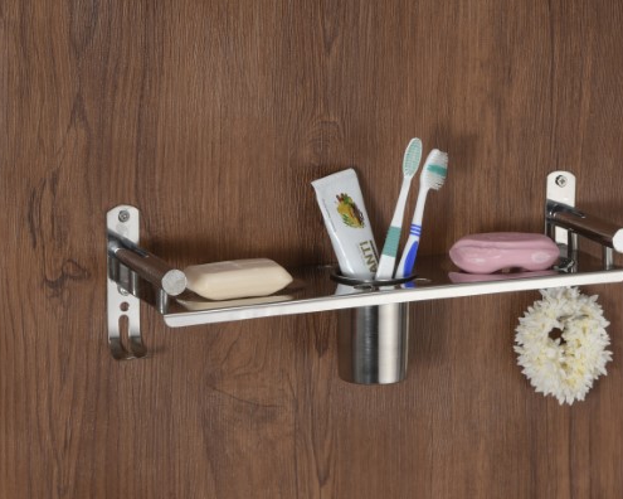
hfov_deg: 10.1
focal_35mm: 191
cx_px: 354
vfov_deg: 8.1
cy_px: 248
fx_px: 3522
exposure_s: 1/25
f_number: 13
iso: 160
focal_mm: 112
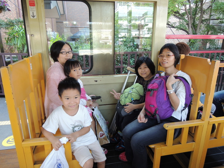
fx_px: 155
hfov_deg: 71.6
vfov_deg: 56.8
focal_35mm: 24
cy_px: 84
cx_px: 112
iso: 100
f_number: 2.8
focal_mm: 4.3
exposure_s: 1/50
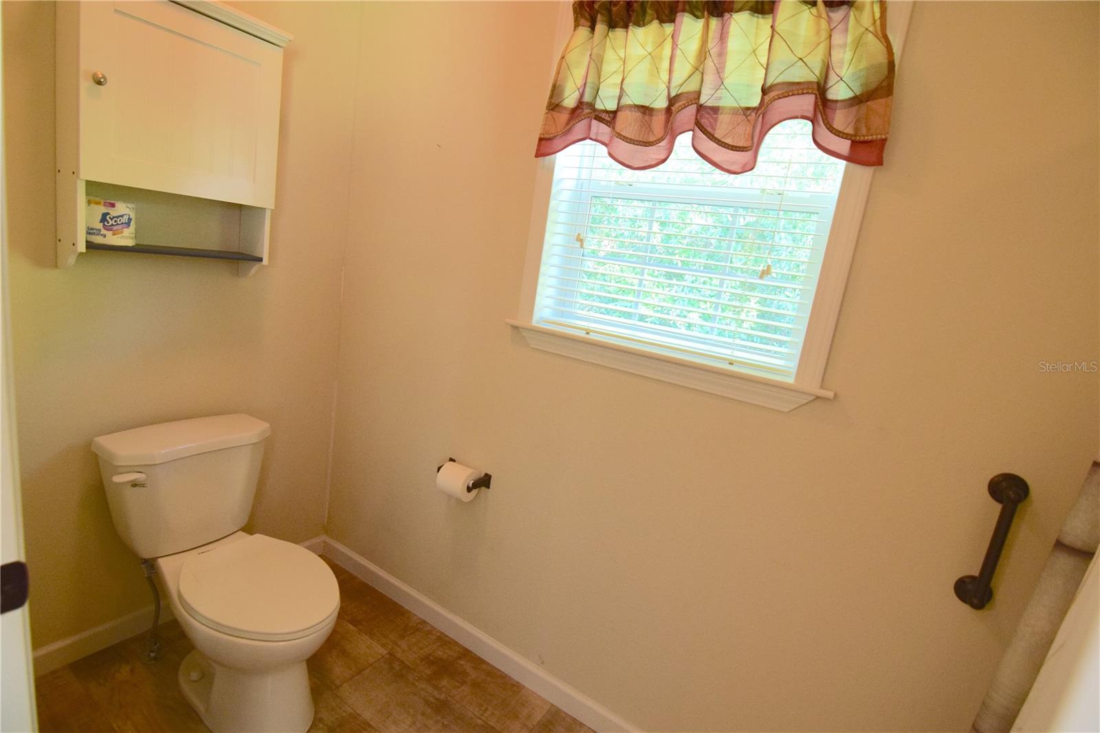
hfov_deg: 95.0
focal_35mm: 16
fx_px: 504
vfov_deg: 72.0
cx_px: 550
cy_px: 366
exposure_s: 1/60
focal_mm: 11
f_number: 4.5
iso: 1600
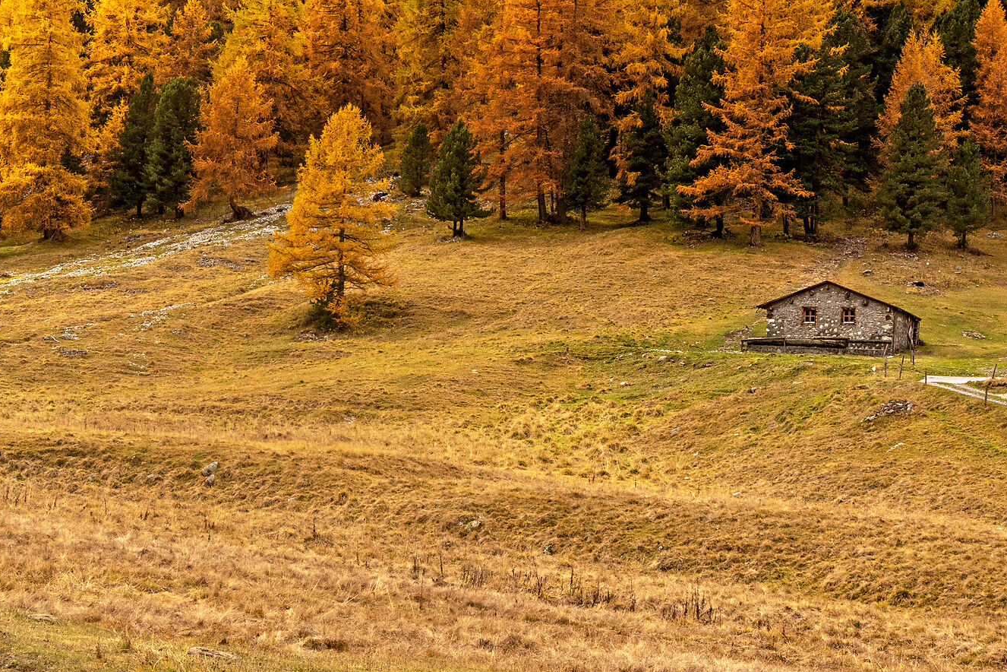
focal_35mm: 76
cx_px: 573
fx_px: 2126
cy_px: 255
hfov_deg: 26.6
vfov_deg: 17.9
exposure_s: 1/80
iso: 100
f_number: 11
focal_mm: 28
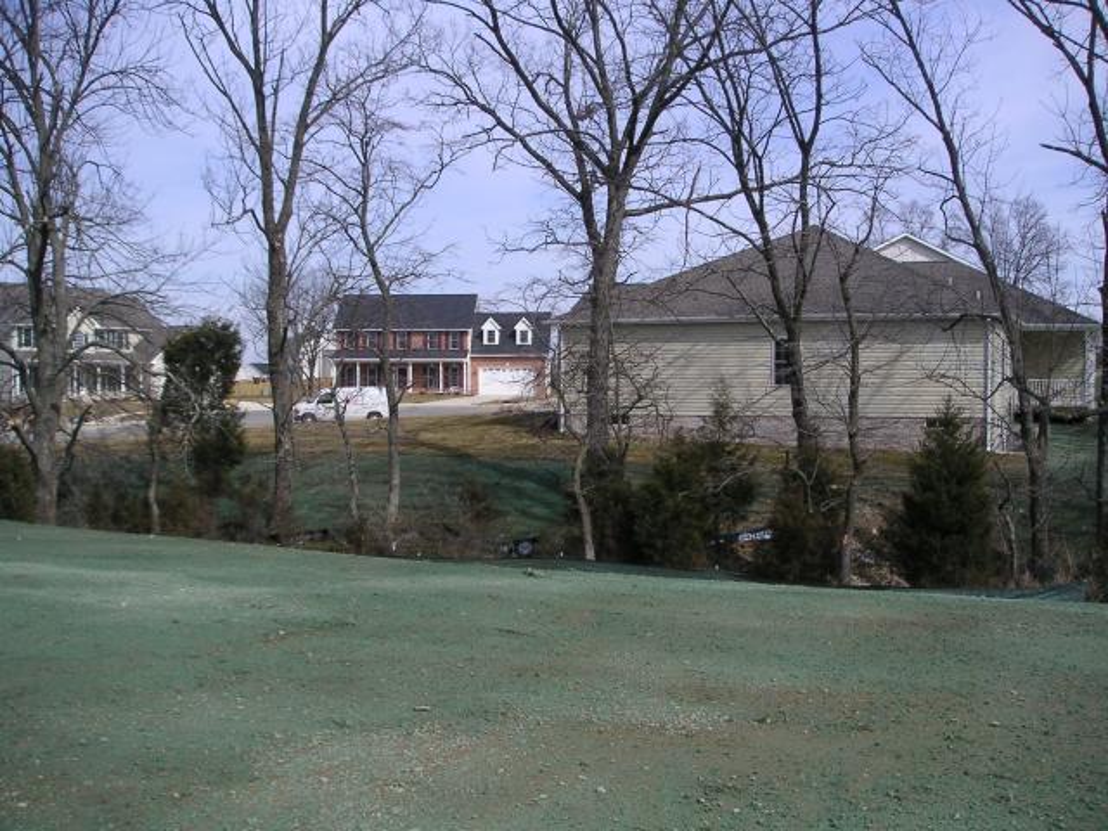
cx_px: 554
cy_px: 416
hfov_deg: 49.0
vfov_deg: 37.7
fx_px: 1216
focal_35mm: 38
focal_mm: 6
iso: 50
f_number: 6.7
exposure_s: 1/180
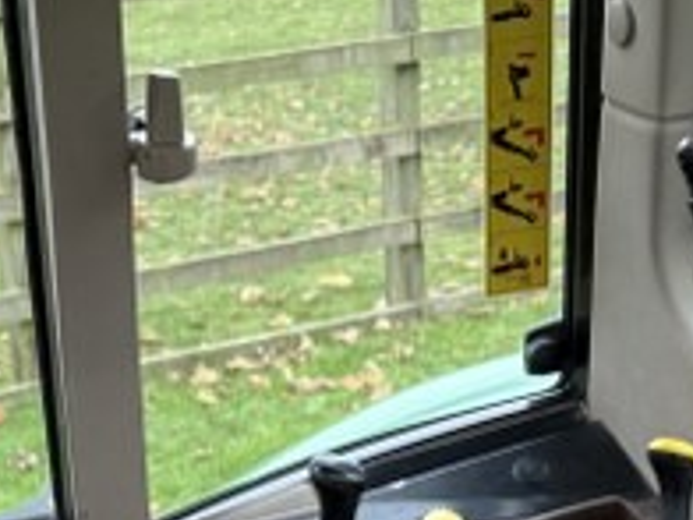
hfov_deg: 20.0
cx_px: 400
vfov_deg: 13.6
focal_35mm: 98
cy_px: 920
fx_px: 1962
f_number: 1.78
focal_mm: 6.76
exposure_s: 1/121
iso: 100
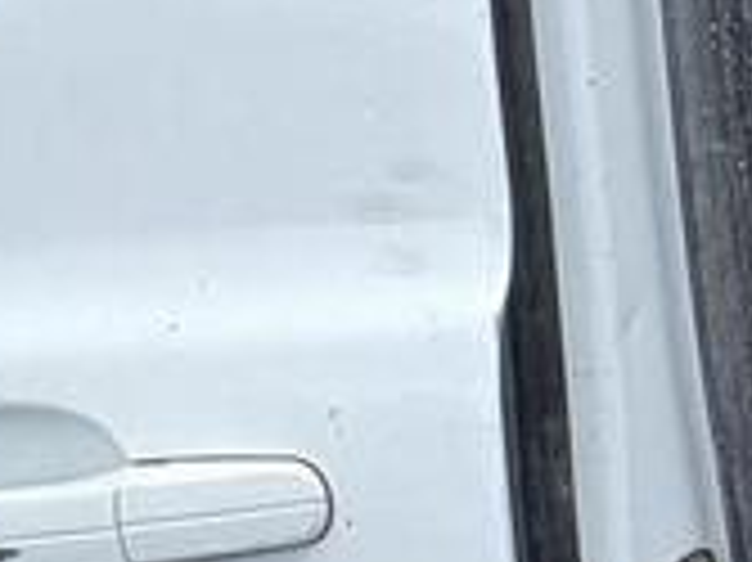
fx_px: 1628
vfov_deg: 19.6
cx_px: 1734
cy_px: 198
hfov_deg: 15.7
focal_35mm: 75
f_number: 2.2
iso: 125
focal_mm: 2.22
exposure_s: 1/99
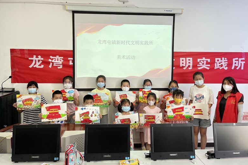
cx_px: 127
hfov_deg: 65.5
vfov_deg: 46.3
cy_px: 72
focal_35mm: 28
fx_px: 193
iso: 100
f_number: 1.6
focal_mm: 5.1
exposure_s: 1/100
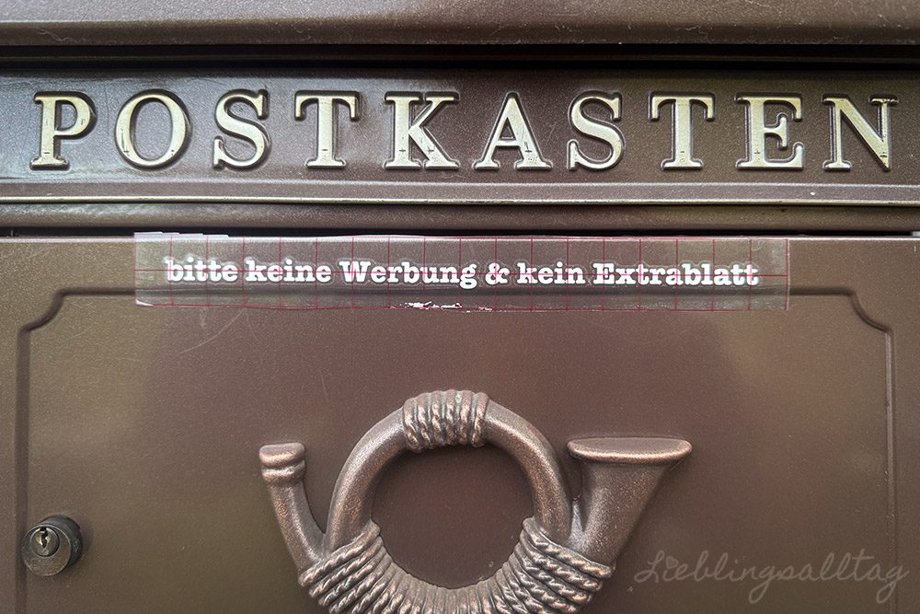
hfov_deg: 50.7
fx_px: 971
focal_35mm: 38
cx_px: 460
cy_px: 307
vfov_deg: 35.1
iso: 1600
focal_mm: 38
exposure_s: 1/160
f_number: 4
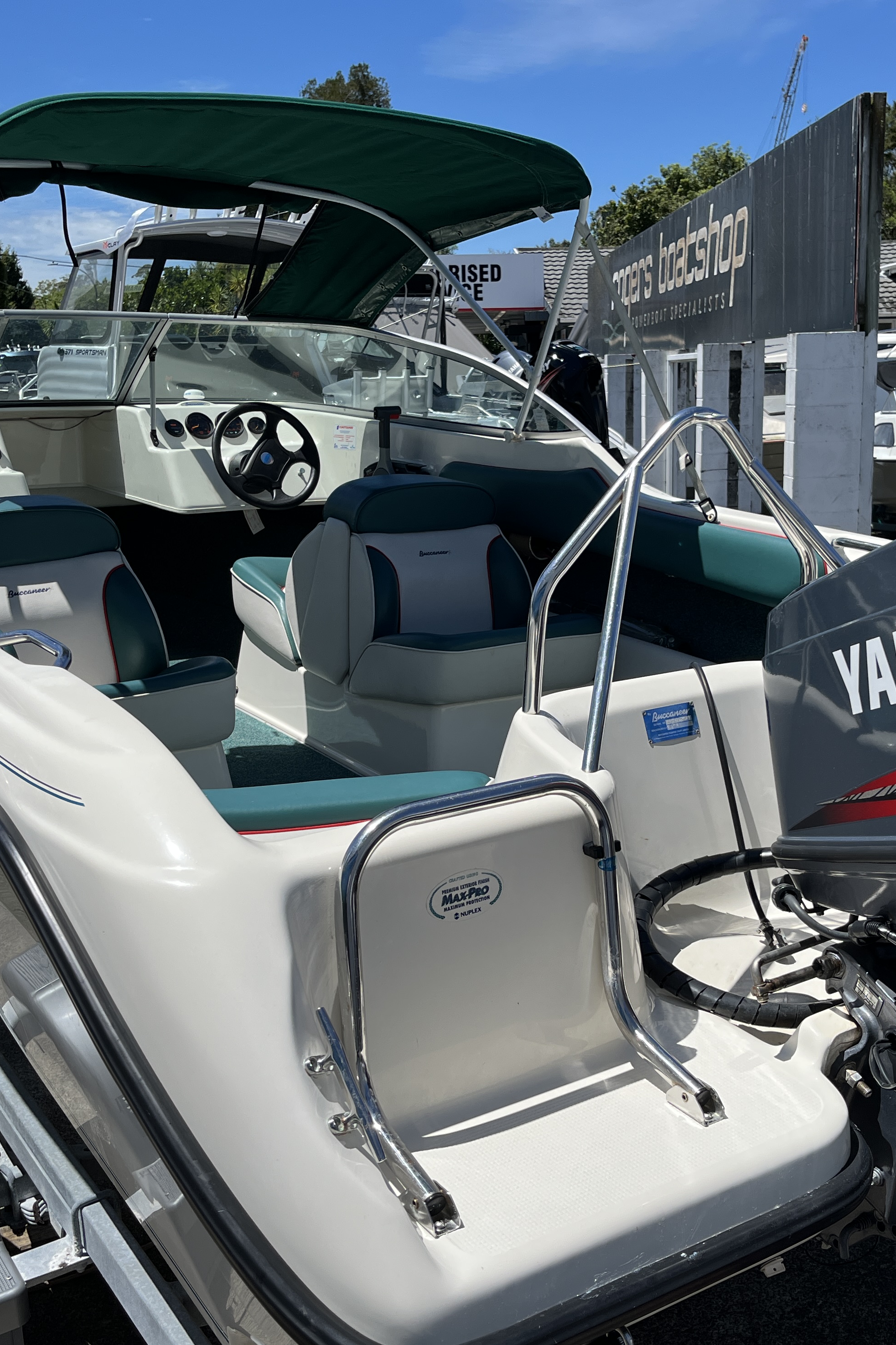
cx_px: 528
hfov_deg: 35.8
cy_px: 675
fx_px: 1381
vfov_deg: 51.9
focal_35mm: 37
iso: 50
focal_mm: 5.1
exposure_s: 1/5848
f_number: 1.6
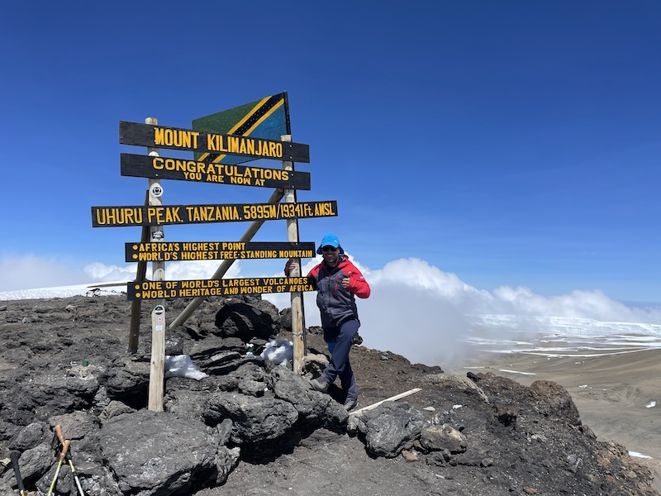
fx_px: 496
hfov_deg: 67.3
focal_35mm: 26
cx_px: 330
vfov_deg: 53.1
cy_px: 248
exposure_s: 1/5556
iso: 32
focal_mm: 4.2
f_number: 1.6
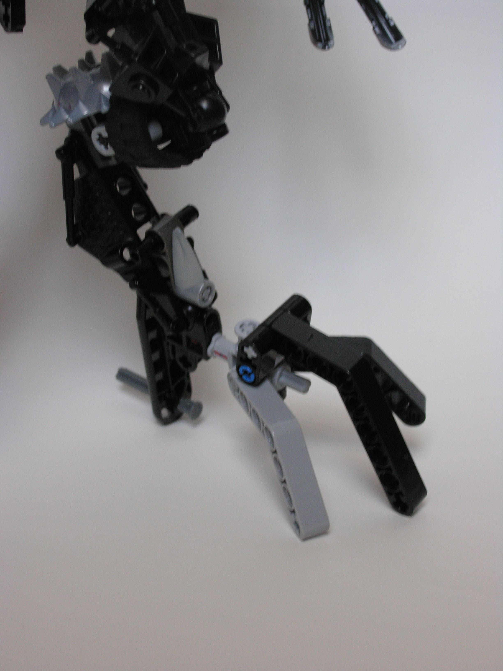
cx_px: 252
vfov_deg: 28.2
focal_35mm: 69
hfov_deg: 21.3
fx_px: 1337
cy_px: 336
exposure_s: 1/4.2
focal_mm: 17.5
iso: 97
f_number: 4.3
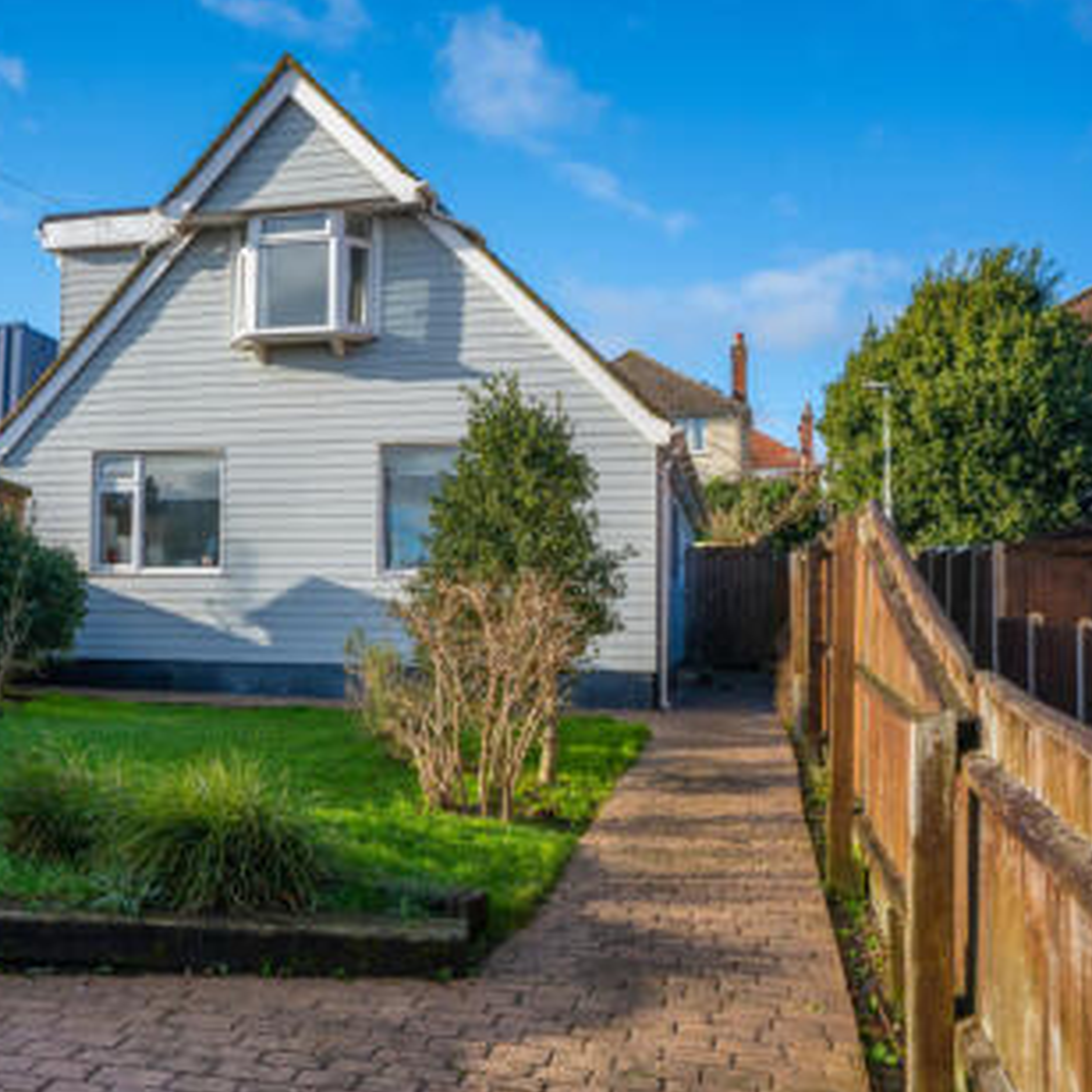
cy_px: 555
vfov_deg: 43.9
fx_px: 1356
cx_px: 307
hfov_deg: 42.8
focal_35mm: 38
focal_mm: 29
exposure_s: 1/200
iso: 400
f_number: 11
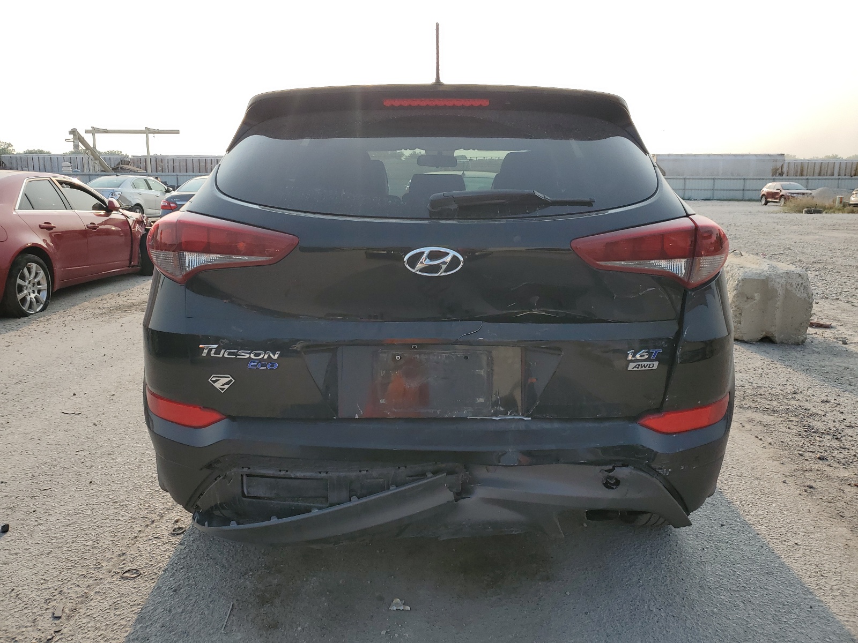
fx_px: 644
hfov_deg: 67.3
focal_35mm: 26
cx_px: 429
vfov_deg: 53.1
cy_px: 322
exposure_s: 1/2000
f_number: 1.5
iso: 50
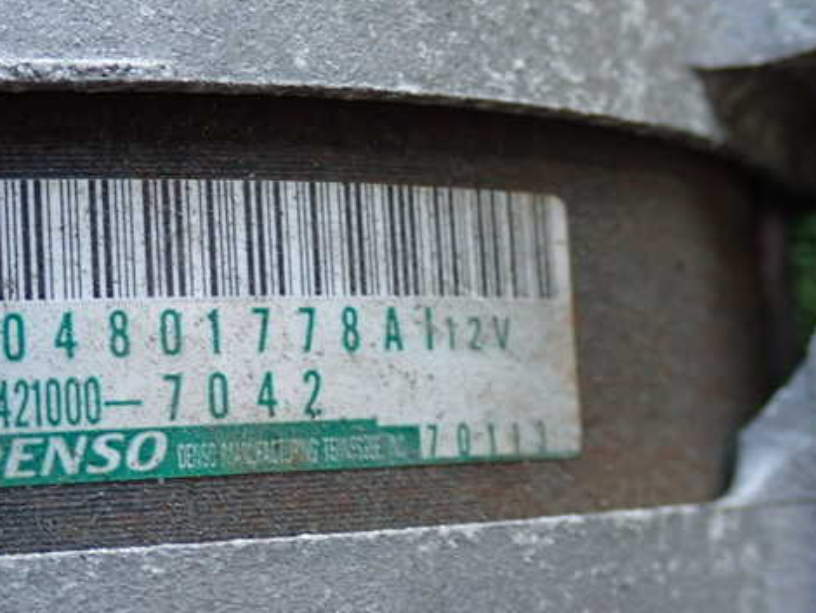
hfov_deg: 26.2
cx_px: 304
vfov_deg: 19.9
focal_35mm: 74
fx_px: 1745
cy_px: 295
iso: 500
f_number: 3.5
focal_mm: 10.35
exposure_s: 1/60
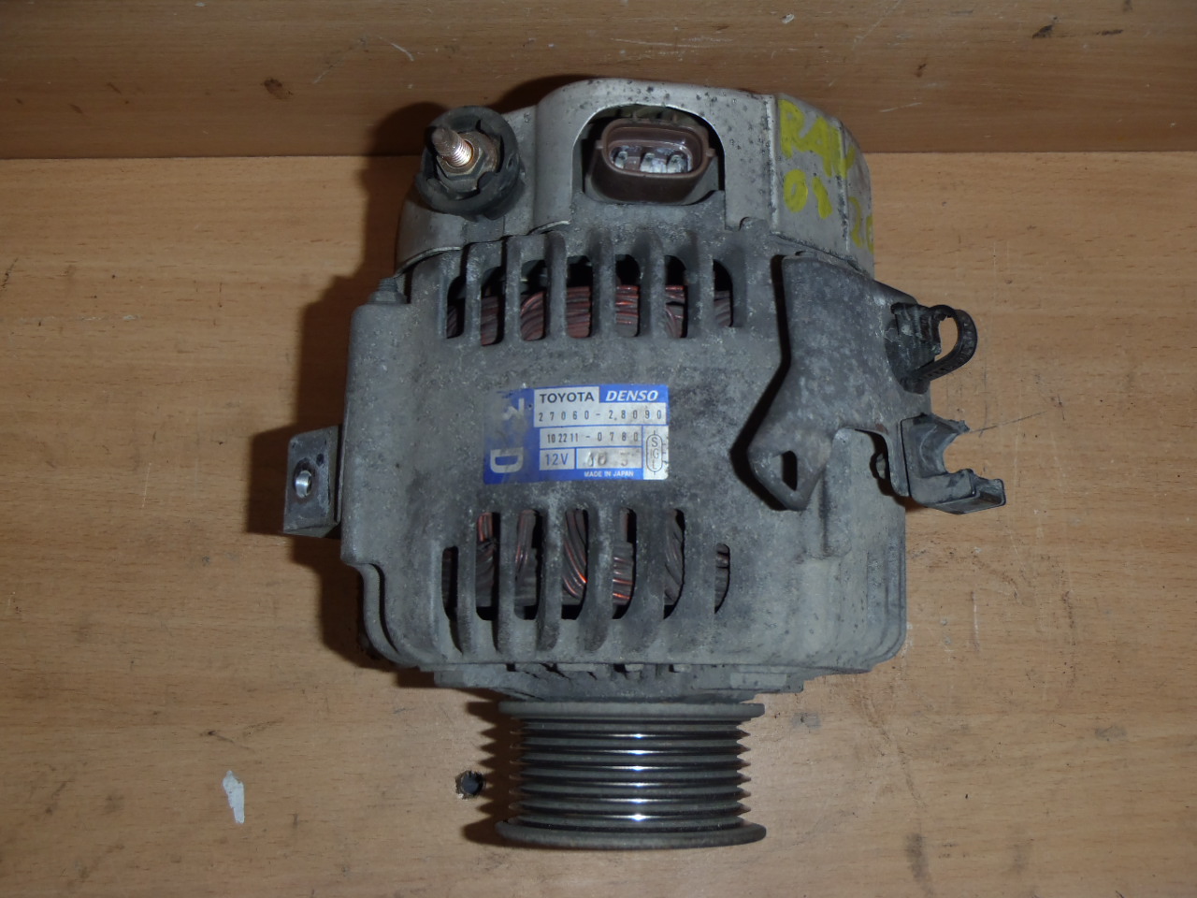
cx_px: 598
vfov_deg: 37.7
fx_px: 1314
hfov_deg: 49.0
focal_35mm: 38
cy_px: 449
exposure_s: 1/40
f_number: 4.6
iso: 100
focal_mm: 6.83
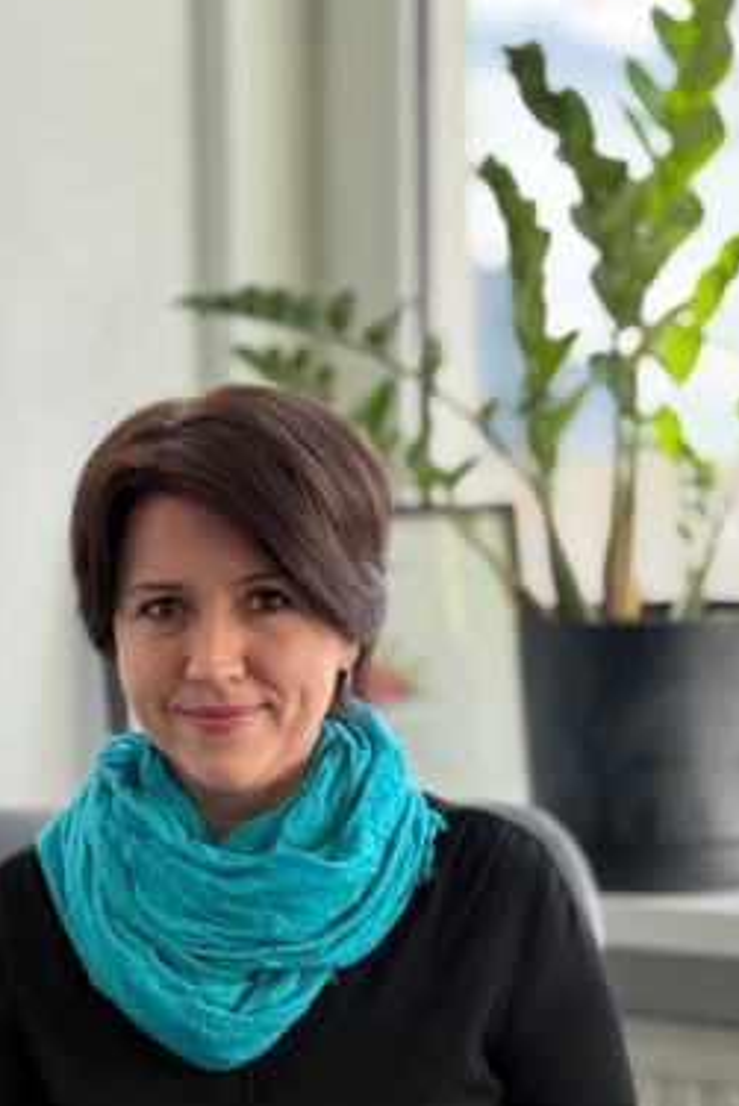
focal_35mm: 85
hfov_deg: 16.0
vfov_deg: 23.6
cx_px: 230
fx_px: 2615
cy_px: 844
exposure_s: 1/304
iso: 64
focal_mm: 6.76
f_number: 1.78
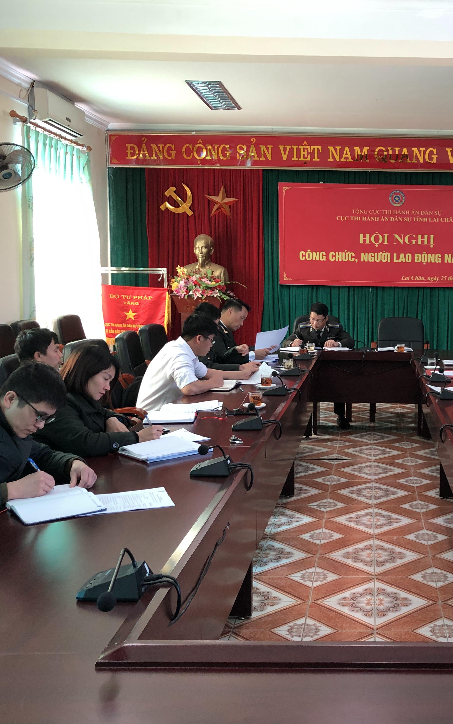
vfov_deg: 49.3
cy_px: 363
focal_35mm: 40
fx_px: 790
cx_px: 380
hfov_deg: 31.0
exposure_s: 1/24
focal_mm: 4
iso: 40
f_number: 1.8
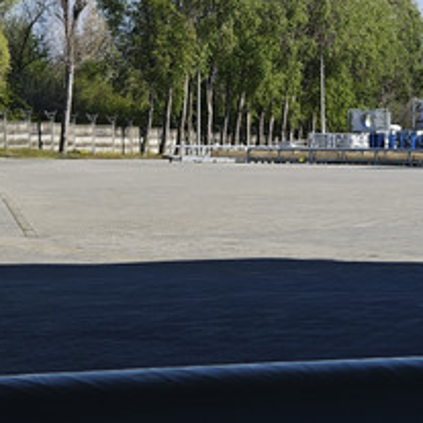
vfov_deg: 10.9
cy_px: 48
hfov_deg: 10.9
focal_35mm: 160
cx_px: 239
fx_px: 2212
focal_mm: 7.06
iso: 50
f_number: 2
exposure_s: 1/787
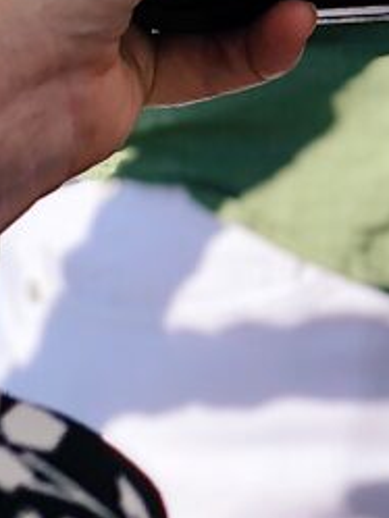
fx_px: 3204
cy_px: -530
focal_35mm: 214
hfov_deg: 6.8
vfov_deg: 8.7
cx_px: 711
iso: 16
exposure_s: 1/623
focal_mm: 6
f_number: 2.4
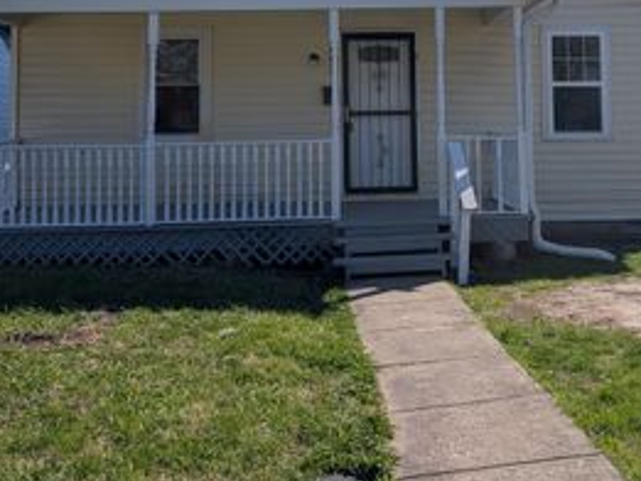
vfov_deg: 30.7
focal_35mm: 46
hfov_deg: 40.9
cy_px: 93
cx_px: 400
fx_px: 852
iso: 22
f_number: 1.68
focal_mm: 6.9
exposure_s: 1/2237
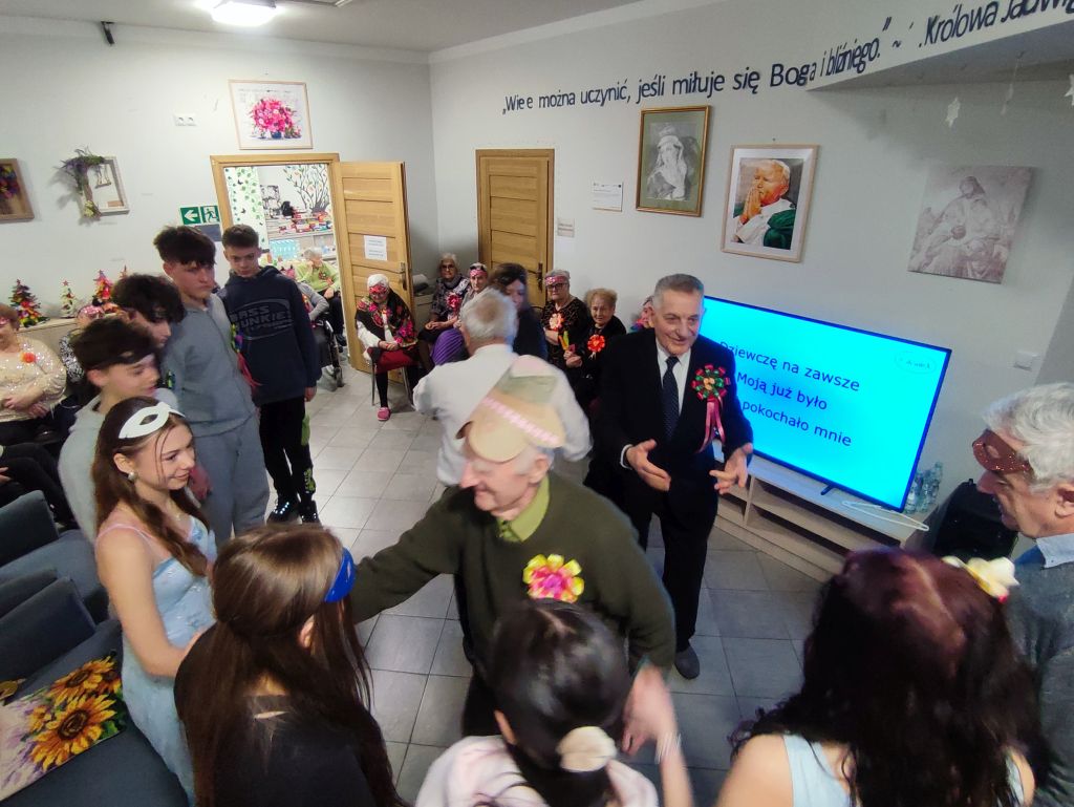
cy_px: 404
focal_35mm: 16
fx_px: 497
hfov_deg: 94.5
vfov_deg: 78.2
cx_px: 537
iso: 213
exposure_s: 1/33
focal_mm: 1.65
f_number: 2.2
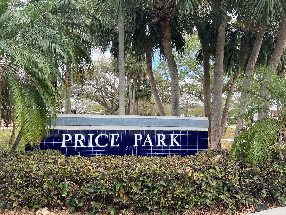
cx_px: 143
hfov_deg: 67.3
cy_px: 108
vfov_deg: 53.1
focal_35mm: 26
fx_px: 215
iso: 50
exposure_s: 1/635
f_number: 1.5
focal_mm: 5.7
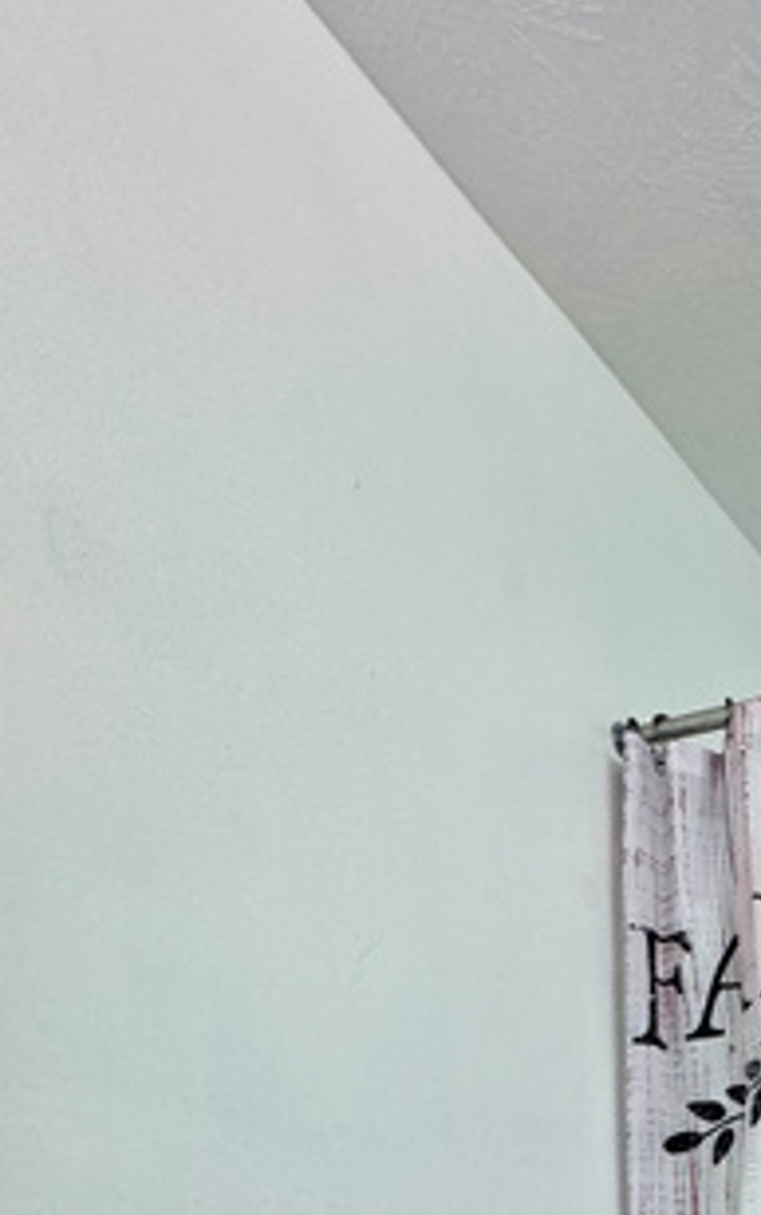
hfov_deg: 31.0
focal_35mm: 37
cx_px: 824
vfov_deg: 40.9
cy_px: 1373
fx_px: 1226
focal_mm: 2.22
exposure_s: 1/120
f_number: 2.2
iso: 64
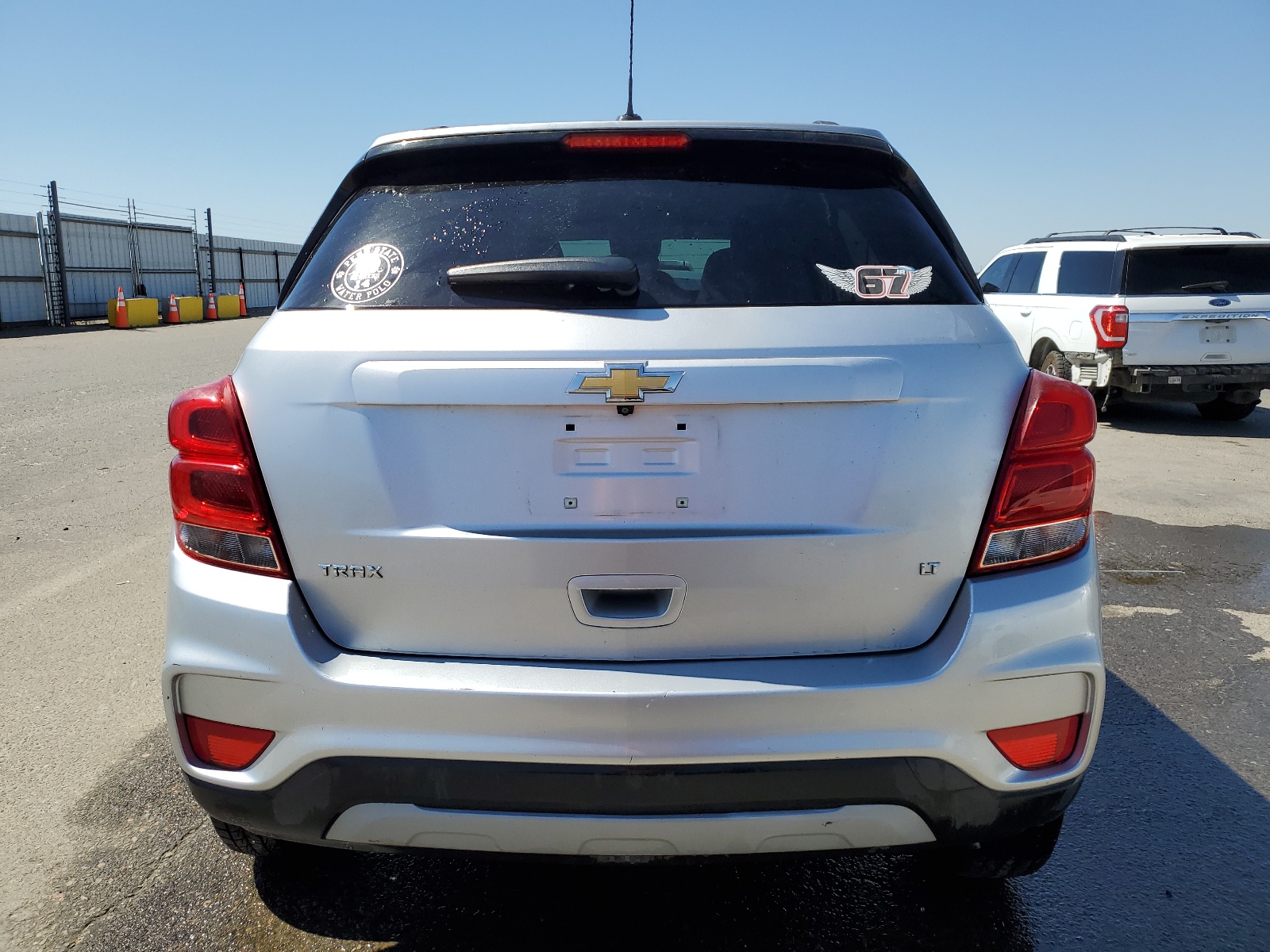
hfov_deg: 67.3
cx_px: 635
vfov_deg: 53.1
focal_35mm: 26
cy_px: 476
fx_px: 954
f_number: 1.5
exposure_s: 1/5000
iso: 50
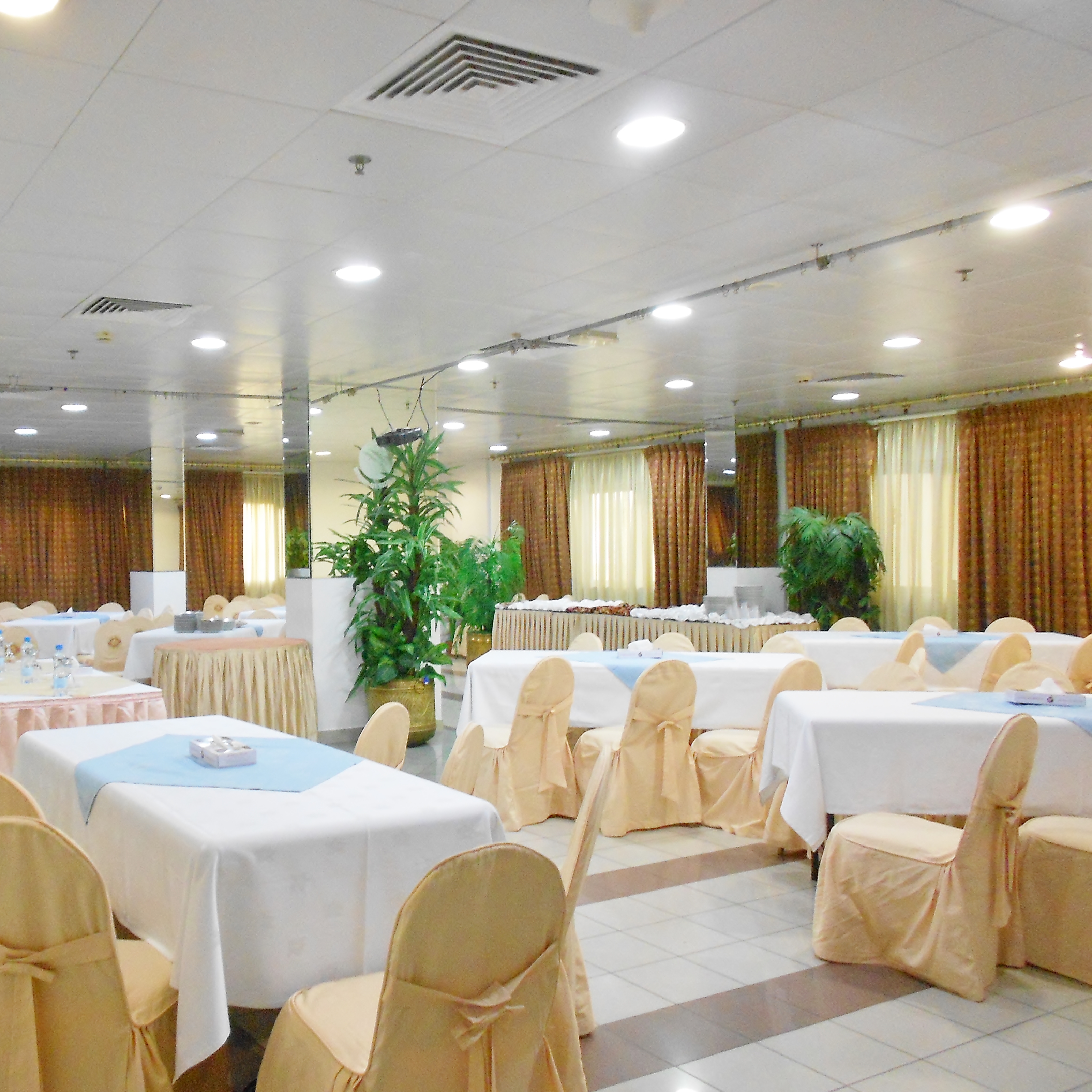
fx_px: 1106
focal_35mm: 31
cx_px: 379
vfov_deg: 52.5
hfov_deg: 51.7
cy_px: 542
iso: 400
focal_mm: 4.6
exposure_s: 1/25
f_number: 3.2
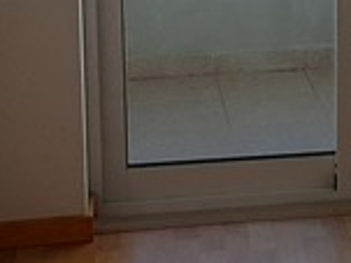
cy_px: -72
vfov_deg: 10.2
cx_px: 407
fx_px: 1449
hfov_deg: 13.5
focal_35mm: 143
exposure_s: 1/331
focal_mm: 3.93
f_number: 1.7
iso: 40
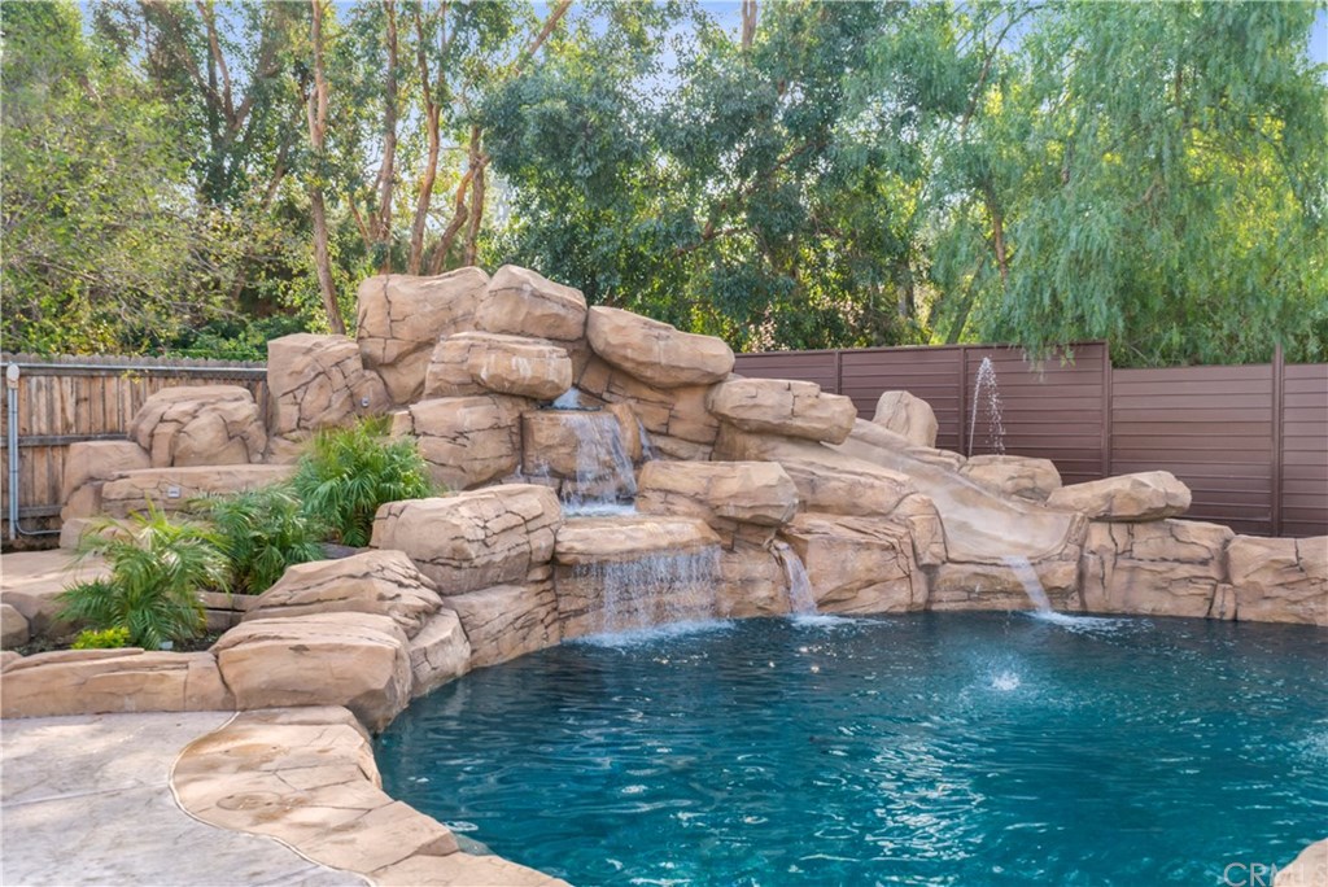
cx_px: 664
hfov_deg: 54.4
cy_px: 444
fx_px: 1292
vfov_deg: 37.9
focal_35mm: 35
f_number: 7.1
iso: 320
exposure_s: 1/200
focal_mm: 35
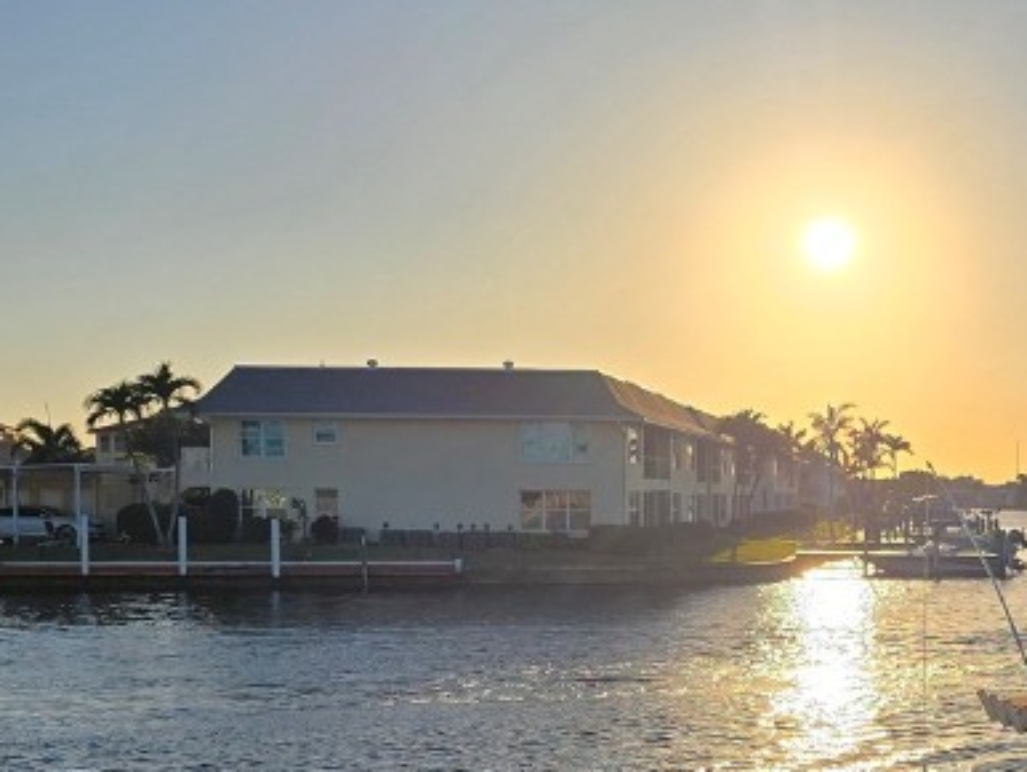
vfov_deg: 23.8
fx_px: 1811
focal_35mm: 61
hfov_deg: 30.4
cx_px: 907
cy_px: 591
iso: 12
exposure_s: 1/3446
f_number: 1.7
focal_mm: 6.3
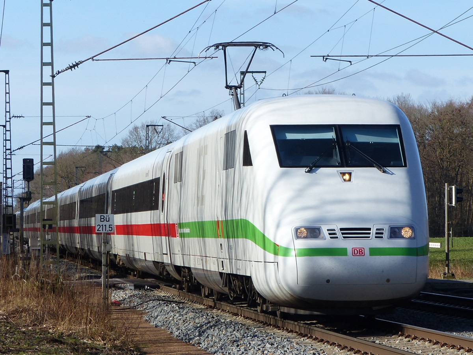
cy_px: 178
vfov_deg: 12.8
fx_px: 1585
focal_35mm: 116
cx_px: 236
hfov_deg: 17.0
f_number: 4
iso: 100
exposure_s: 1/800
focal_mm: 20.9
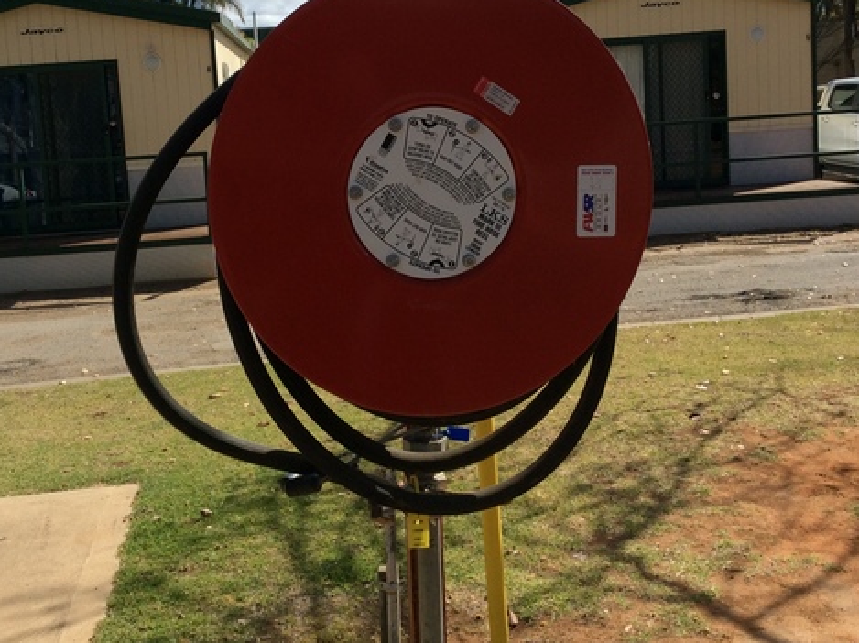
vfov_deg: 31.9
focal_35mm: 45
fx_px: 1116
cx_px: 385
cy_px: 208
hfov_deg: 42.1
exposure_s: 1/1634
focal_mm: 3.3
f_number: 2.4
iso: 32
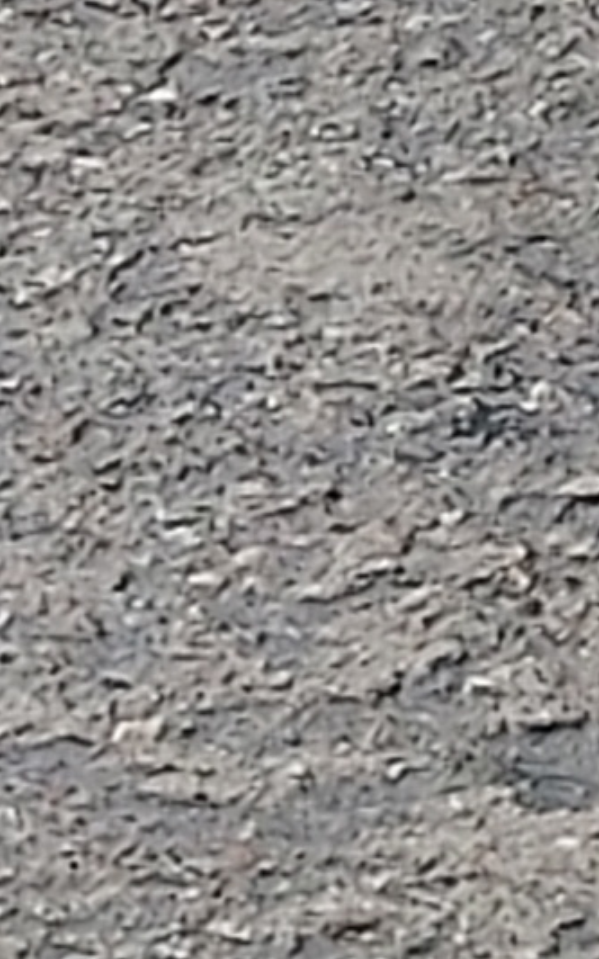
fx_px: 4990
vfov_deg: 9.6
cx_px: 2847
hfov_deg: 5.5
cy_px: -1452
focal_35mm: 191
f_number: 1.8
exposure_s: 1/574
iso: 40
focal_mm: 4.6
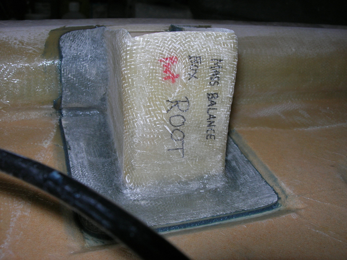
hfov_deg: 49.0
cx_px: 174
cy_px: 130
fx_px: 381
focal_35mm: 38
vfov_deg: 37.7
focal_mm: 7.8
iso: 64
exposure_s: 1/60.1
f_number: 4.8
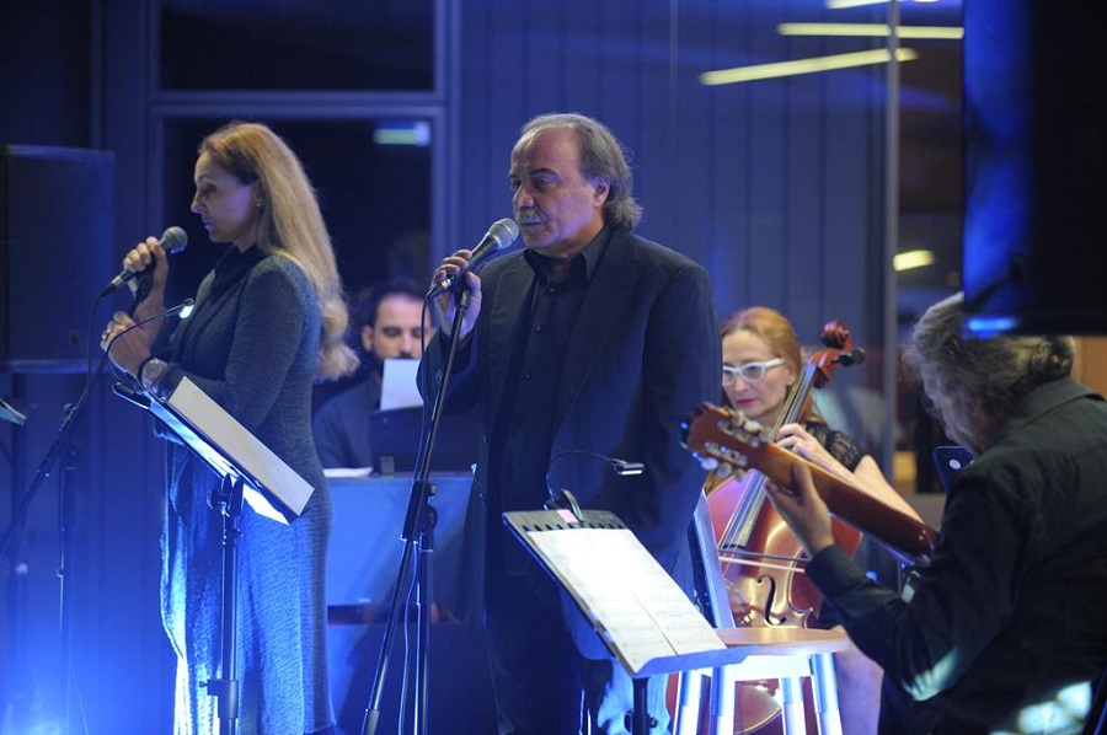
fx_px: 3225
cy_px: 368
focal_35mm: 105
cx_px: 554
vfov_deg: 13.0
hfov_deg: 19.5
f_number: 2.8
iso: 2500
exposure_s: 1/125
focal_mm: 105
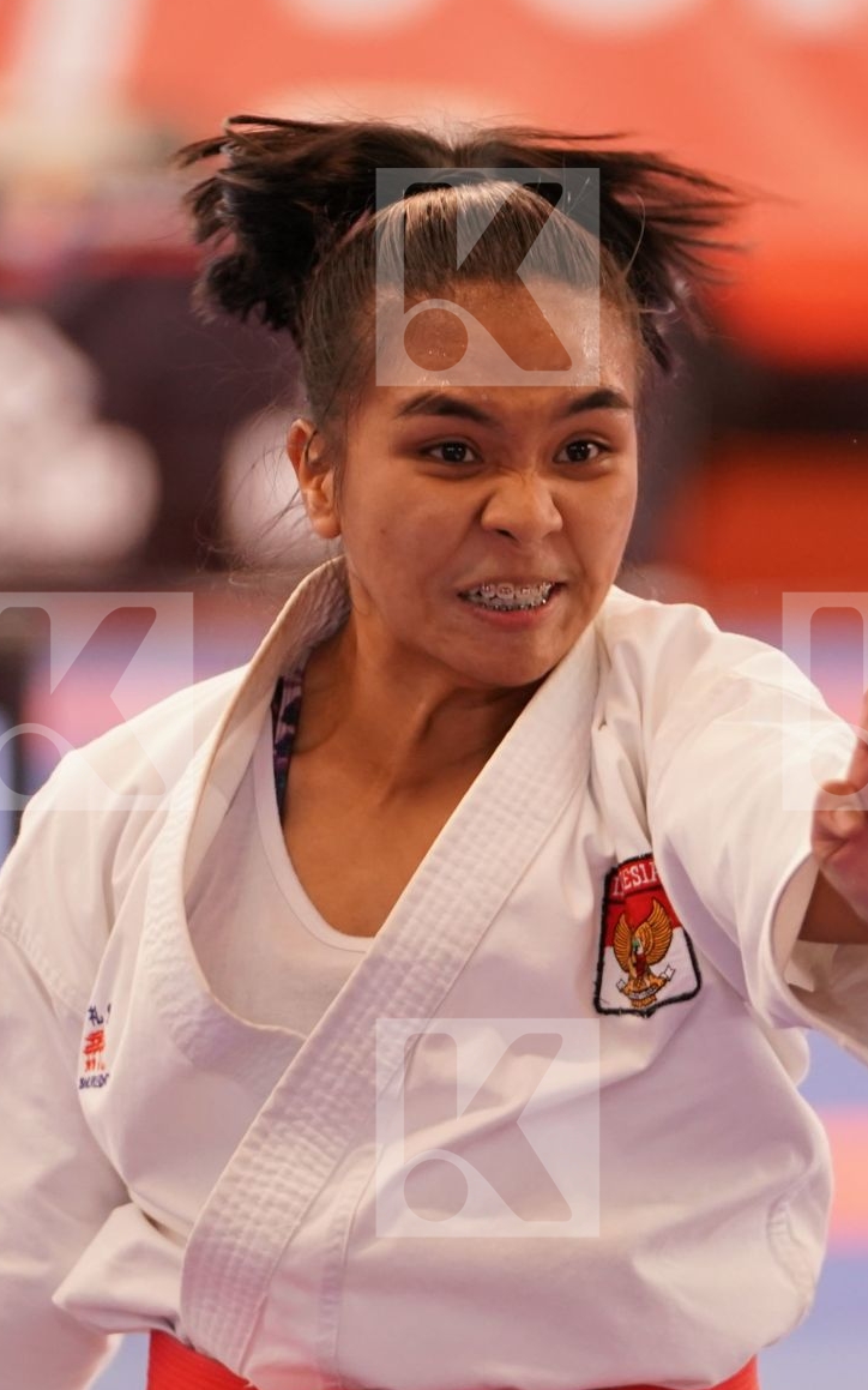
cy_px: 702
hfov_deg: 3.4
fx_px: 14805
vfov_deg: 5.4
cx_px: 488
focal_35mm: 391
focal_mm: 165
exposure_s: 1/500
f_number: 2.8
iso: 1600
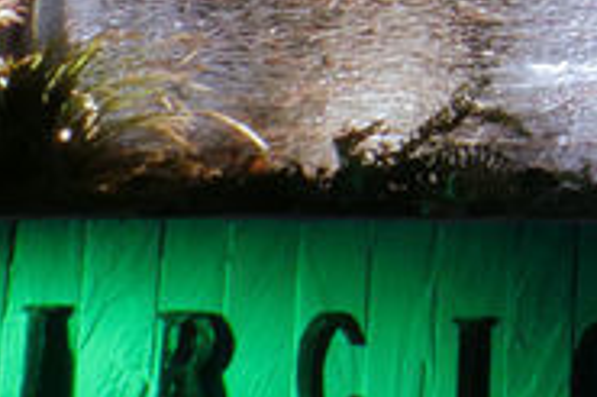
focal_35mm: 133
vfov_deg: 9.4
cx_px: 1513
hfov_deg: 11.9
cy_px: -486
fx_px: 2204
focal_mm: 12
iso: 800
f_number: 22
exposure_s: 4
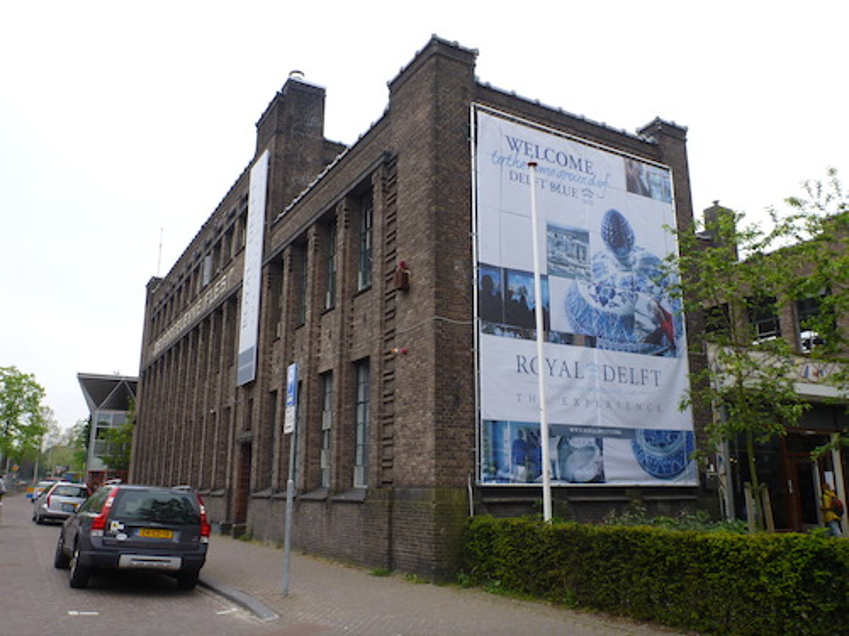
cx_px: 424
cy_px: 318
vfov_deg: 49.7
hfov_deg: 63.4
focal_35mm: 28
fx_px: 687
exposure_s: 1/400
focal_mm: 4.9
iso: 100
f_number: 3.3
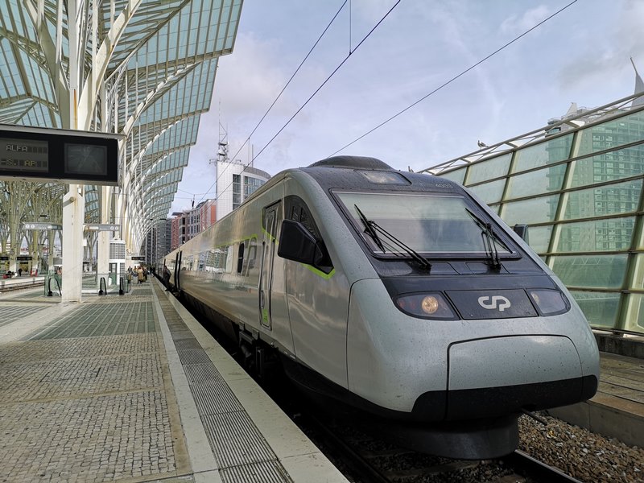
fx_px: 502
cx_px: 322
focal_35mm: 27
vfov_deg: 51.4
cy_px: 242
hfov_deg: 65.3
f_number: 1.8
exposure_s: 1/1529
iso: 50
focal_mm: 3.95
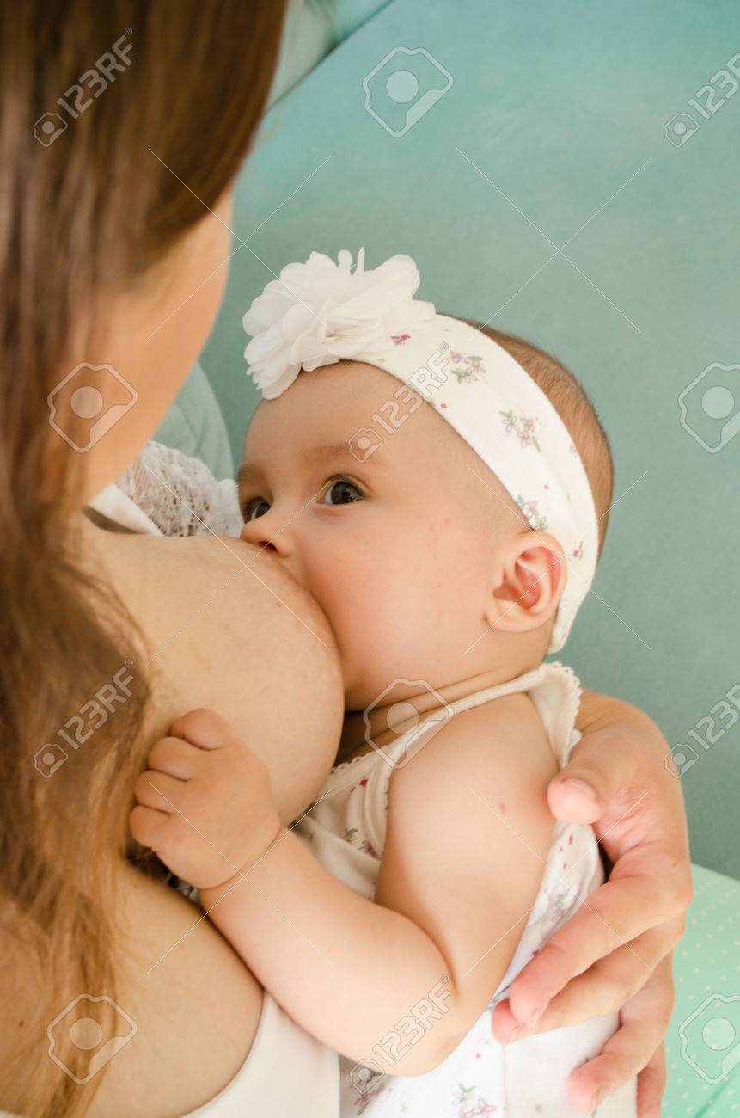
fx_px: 1765
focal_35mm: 57
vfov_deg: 35.1
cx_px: 370
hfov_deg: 23.7
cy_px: 559
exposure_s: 1/20
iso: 200
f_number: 8
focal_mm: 38
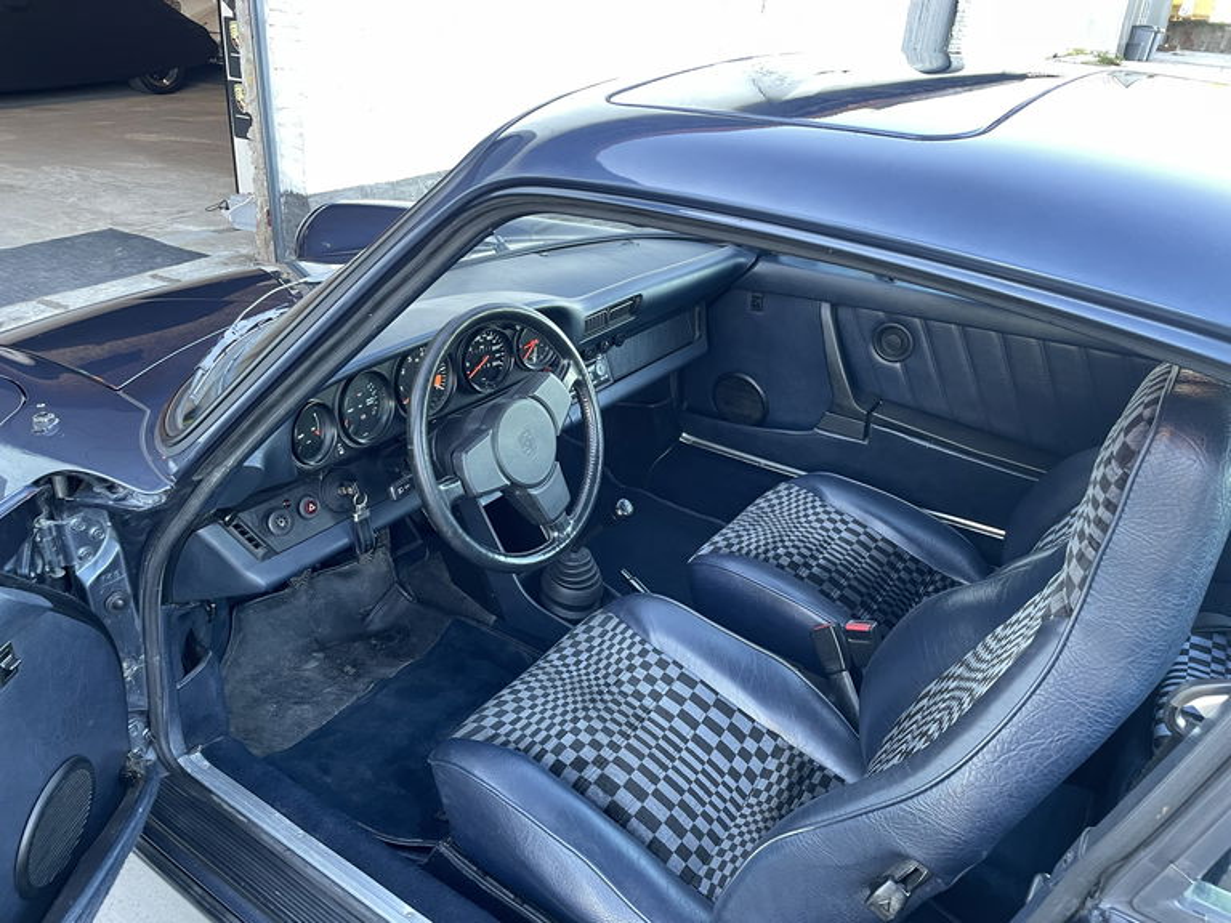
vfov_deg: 53.1
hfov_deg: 67.3
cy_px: 462
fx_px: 925
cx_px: 616
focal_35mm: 26
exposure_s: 1/60
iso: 200
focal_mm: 4.2
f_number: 1.6
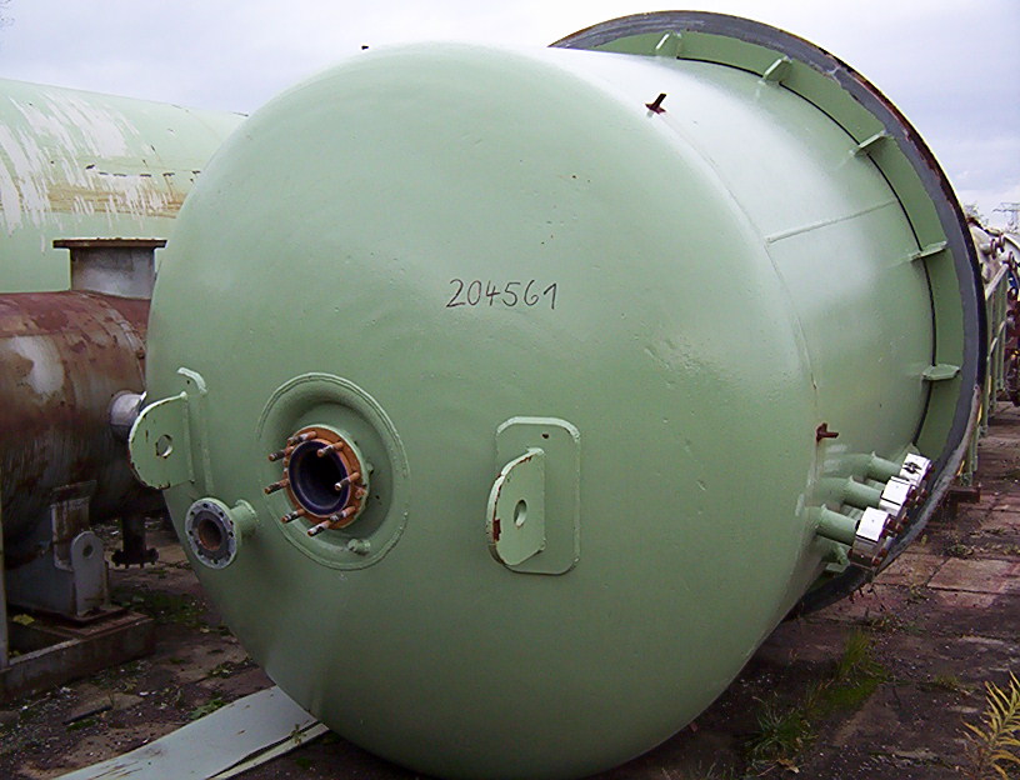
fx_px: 1157
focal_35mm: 39
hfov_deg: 47.6
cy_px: 390
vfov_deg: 37.2
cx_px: 510
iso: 100
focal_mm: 5.26
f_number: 3.84
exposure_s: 1/122
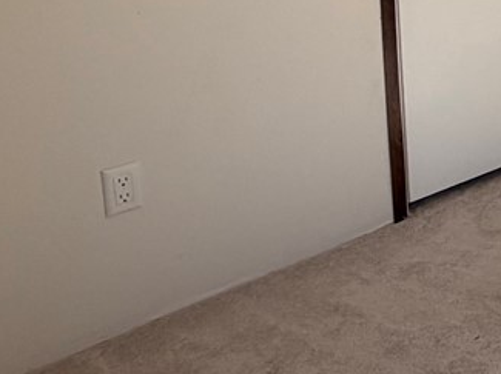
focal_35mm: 69
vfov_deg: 19.7
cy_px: -106
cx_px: 971
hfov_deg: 19.0
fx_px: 998
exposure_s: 1/181
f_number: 2.2
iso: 64
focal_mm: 2.22
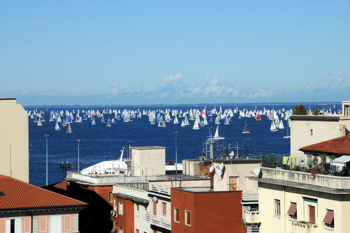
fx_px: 1311
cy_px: 116
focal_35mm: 135
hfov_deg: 15.2
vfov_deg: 10.1
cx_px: 175
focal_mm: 90
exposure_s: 1/640
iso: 200
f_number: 13
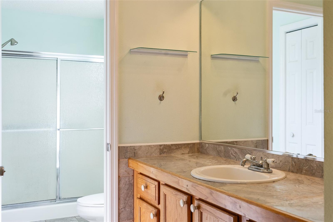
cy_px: 111
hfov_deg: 49.9
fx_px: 358
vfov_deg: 34.4
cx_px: 166
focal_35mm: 39
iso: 1250
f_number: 6.3
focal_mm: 38.7
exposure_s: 1/160
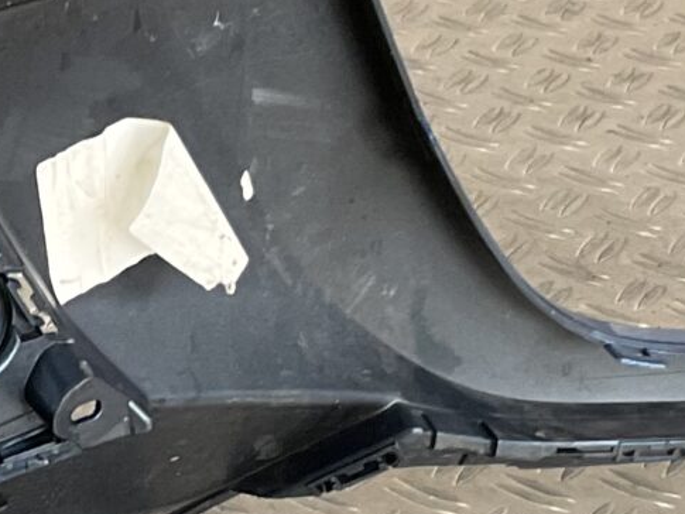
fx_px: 3028
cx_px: -42
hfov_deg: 12.7
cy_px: 422
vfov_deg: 9.7
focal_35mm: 153
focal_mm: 3
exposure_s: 1/50
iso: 64
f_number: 1.8
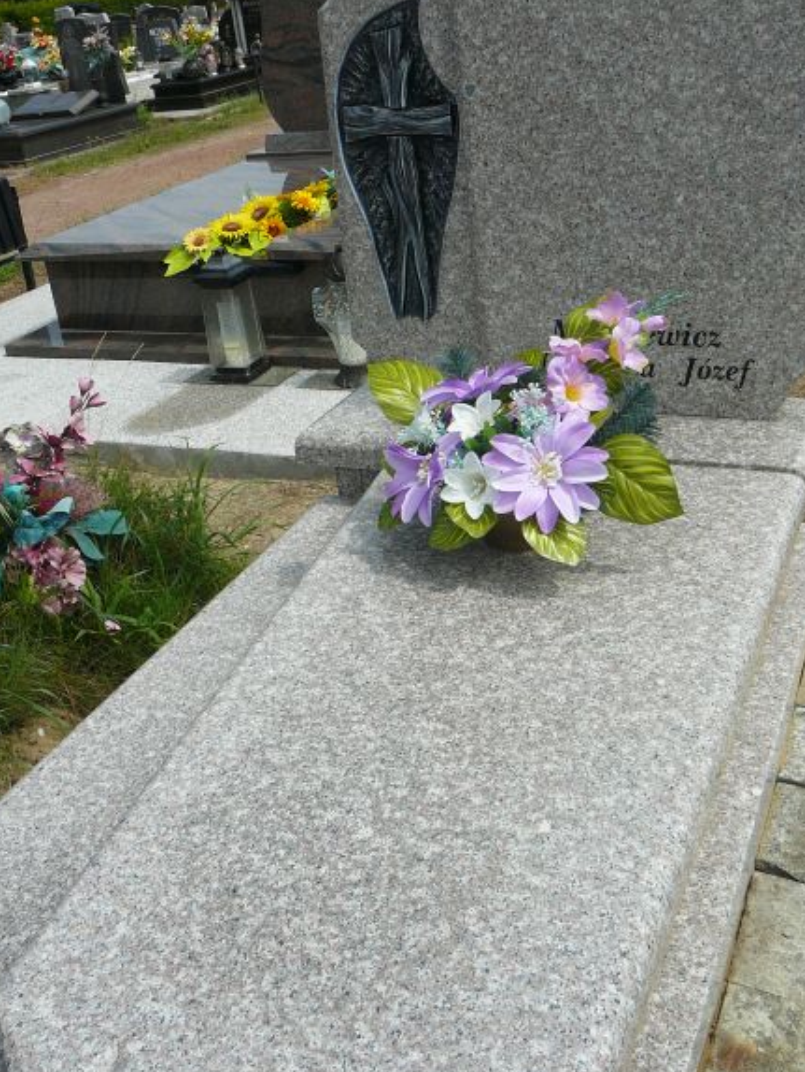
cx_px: 428
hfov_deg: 36.8
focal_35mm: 39
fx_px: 1208
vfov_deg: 47.8
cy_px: 495
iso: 80
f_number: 5
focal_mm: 5.2
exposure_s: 1/640
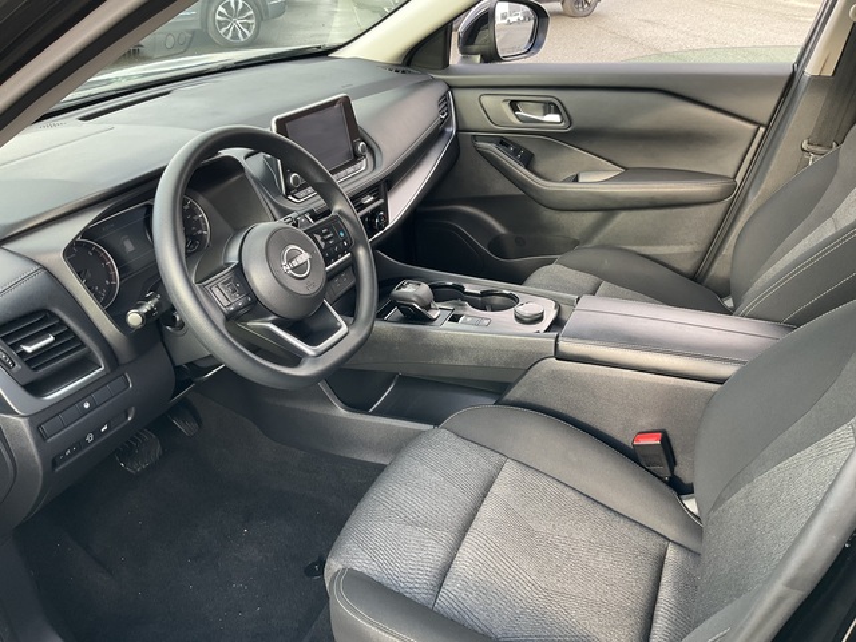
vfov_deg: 48.2
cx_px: 428
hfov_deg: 61.7
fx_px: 717
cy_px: 321
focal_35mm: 29
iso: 50
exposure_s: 1/122
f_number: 1.8
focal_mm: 3
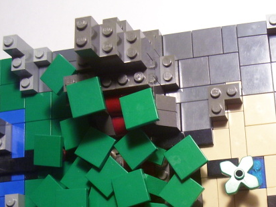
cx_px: 222
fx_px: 526
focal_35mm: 66
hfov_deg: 28.7
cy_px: 150
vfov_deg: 22.1
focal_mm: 5.6
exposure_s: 1/30
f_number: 2.7
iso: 125
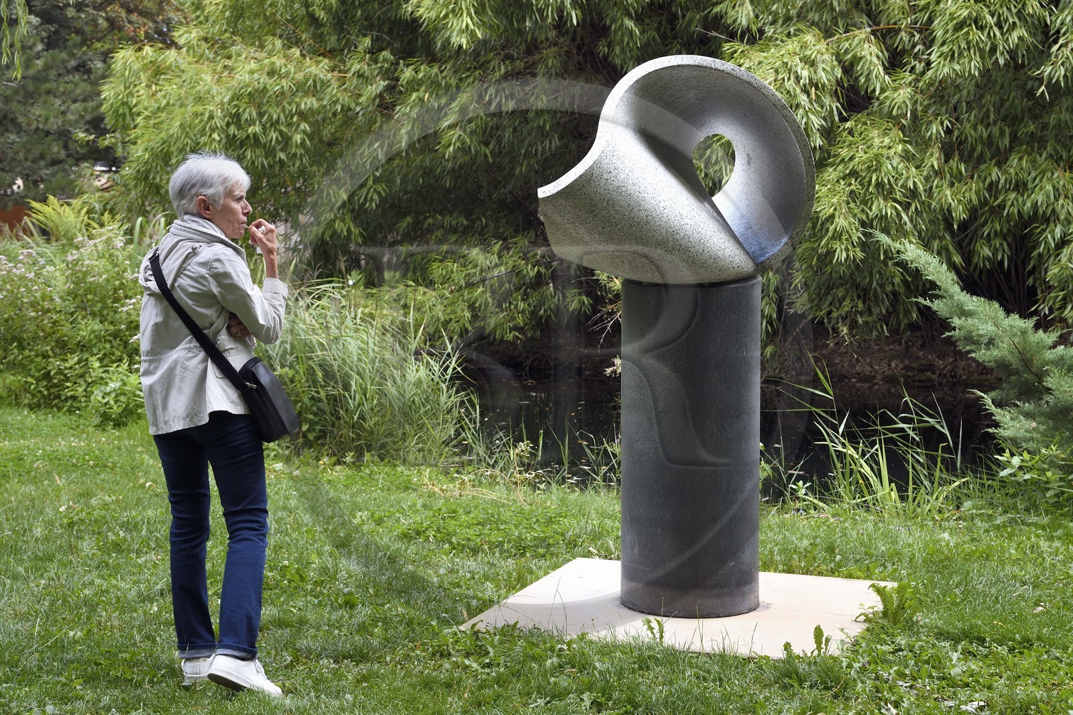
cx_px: 536
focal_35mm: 55
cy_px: 358
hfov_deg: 36.3
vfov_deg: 24.6
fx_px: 1639
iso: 400
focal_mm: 55
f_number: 9
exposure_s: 1/125
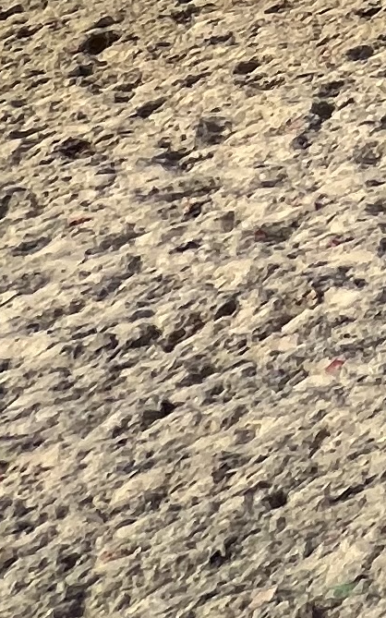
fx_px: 1397
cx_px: 1539
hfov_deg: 8.2
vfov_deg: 18.3
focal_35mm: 83
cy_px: -557
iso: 32
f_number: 1.8
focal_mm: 1.57
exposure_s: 1/2222
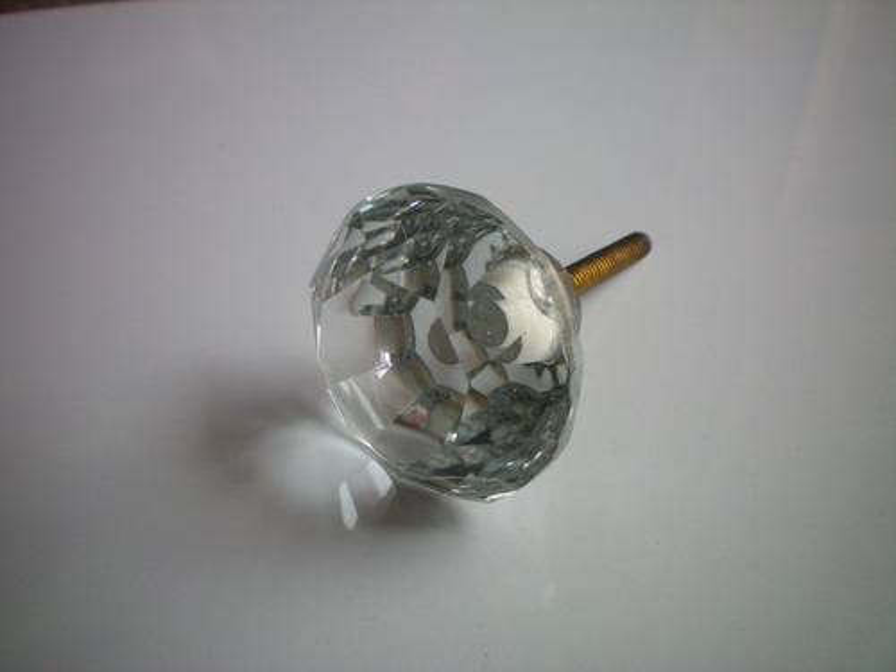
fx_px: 984
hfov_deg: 49.0
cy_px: 336
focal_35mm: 38
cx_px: 448
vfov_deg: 37.7
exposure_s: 1/125
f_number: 3.1
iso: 64
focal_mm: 6.3
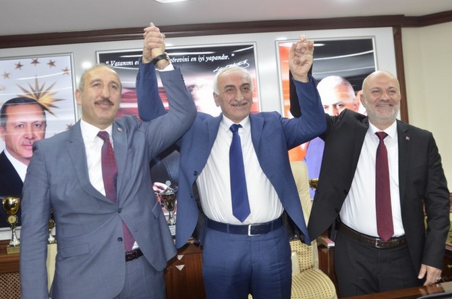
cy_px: 150
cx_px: 226
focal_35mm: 39
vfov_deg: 34.1
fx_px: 489
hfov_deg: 49.6
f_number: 2.8
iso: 800
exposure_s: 1/60
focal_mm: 26
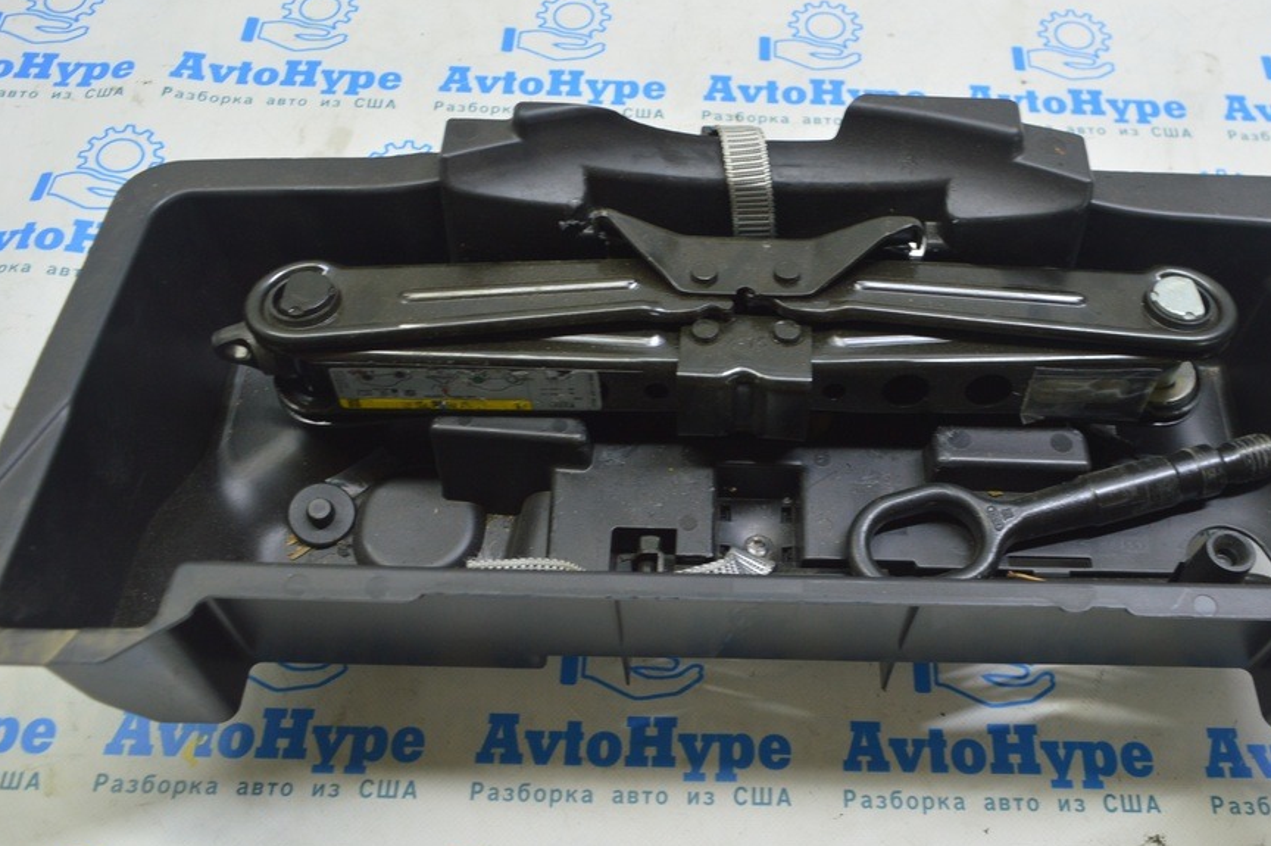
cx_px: 725
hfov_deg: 58.5
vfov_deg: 41.1
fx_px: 1129
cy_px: 447
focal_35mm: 32
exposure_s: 1/15
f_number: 5.6
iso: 400
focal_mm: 18
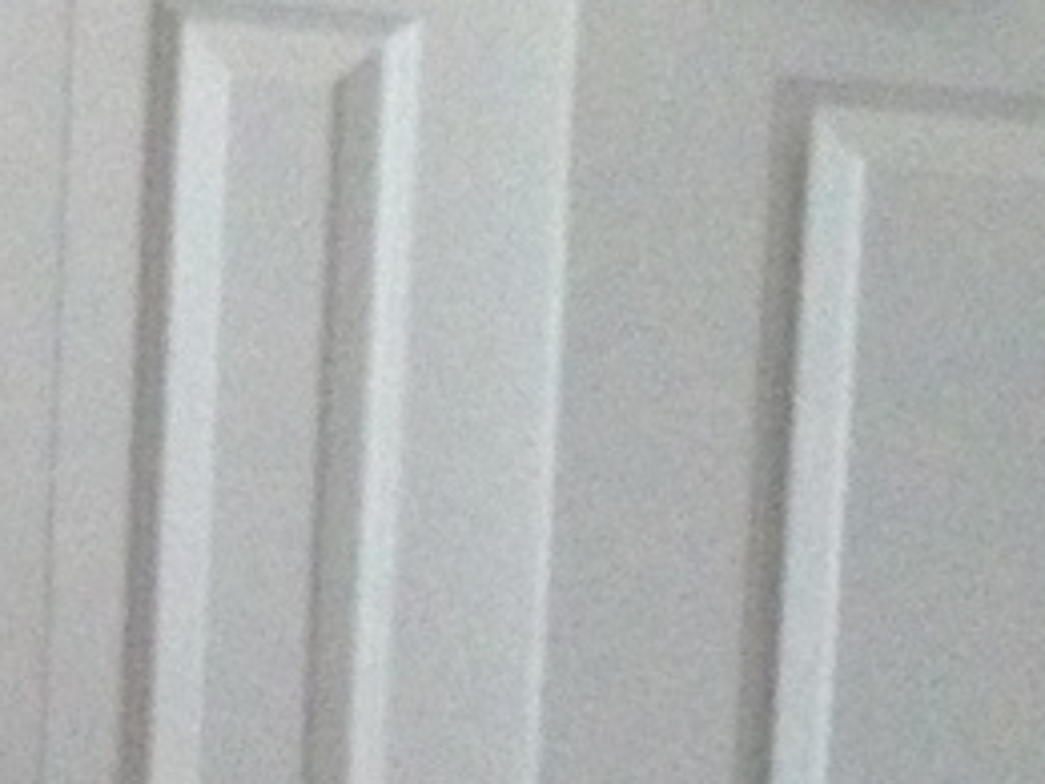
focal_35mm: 183
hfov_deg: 9.4
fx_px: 5524
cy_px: -627
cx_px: -1644
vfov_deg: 7.9
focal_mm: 4.13
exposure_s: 1/20
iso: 320
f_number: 2.4
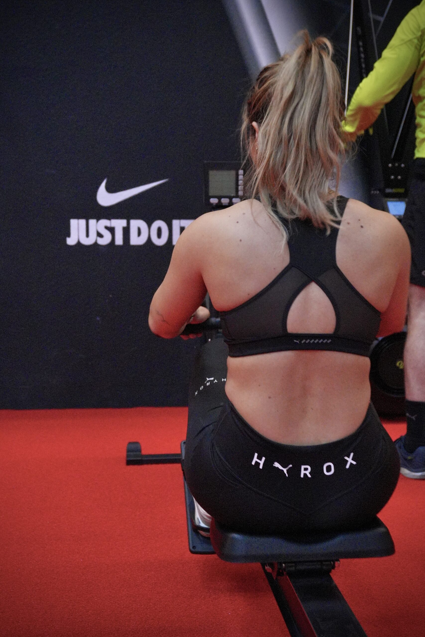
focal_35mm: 44
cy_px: 318
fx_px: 770
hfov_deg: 30.9
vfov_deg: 45.0
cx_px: 212
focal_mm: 29
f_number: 5
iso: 2500
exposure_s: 1/100
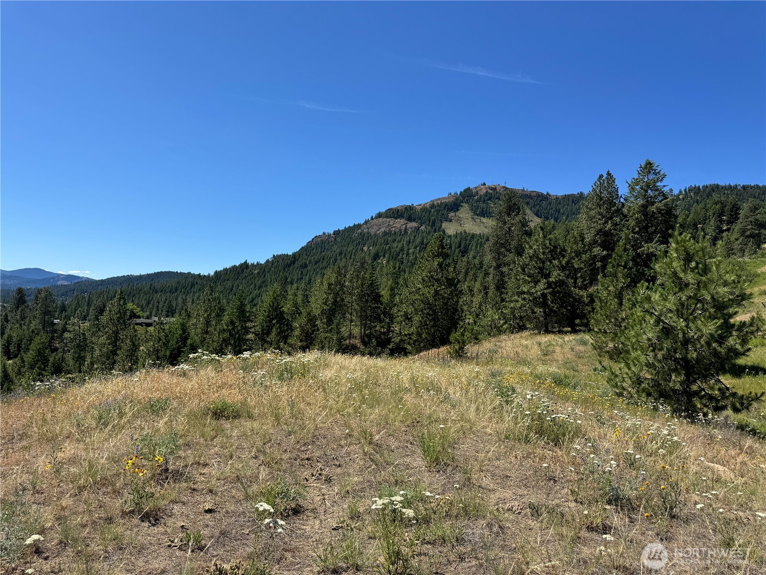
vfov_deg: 56.8
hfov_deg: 71.6
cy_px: 288
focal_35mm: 24
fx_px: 531
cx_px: 383
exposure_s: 1/4310
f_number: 1.78
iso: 80
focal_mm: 6.76
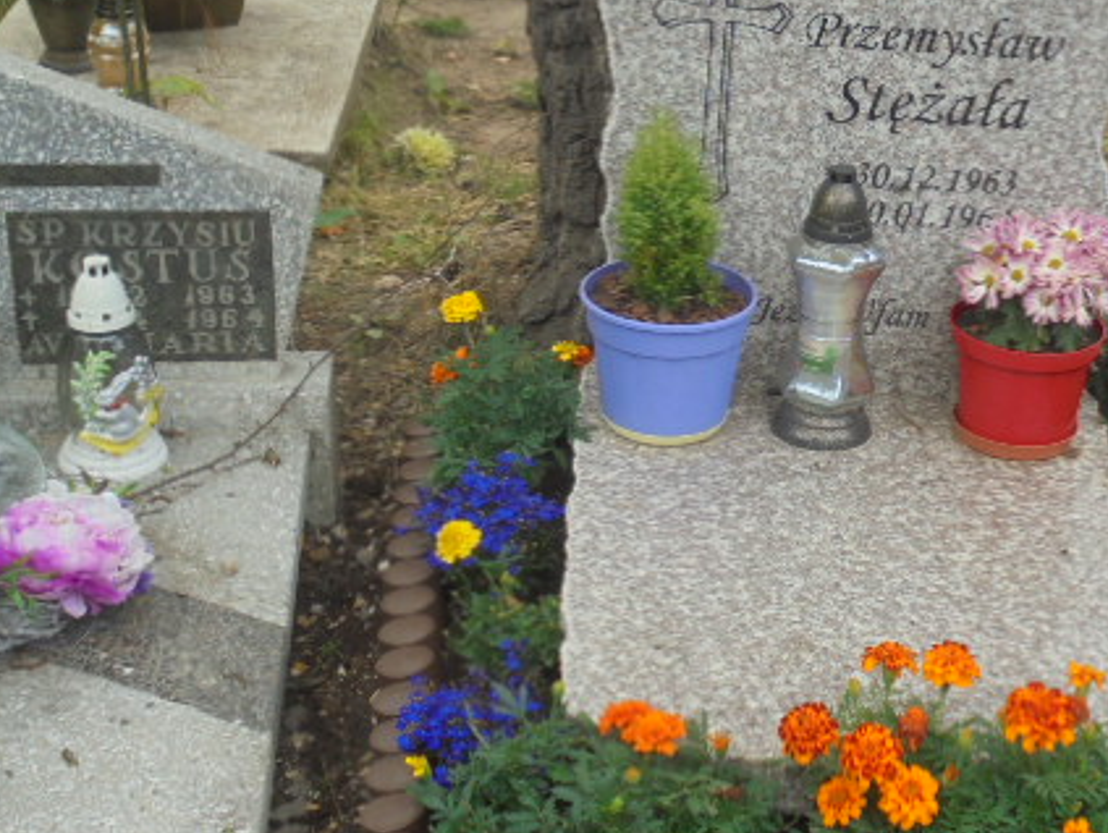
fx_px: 2082
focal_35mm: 65
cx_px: 825
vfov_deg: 22.6
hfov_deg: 29.4
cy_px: 341
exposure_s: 1/125
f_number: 4.5
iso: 100
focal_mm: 7.8
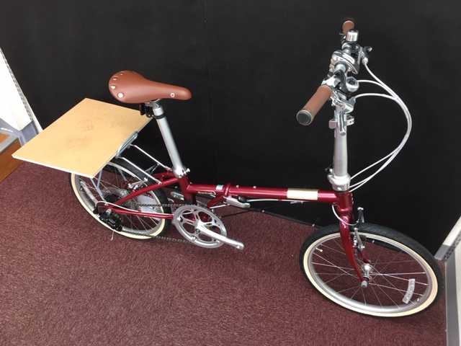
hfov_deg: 61.7
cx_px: 230
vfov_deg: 48.2
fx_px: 386
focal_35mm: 29
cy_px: 173
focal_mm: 4.15
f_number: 2.2
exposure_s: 1/30
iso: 80
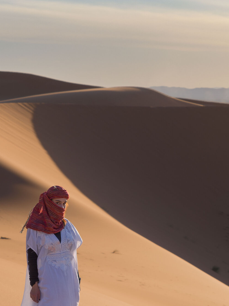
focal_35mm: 182
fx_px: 1606
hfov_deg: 8.2
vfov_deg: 10.8
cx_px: 98
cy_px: 256
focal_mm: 70
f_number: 5
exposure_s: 1/500
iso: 100
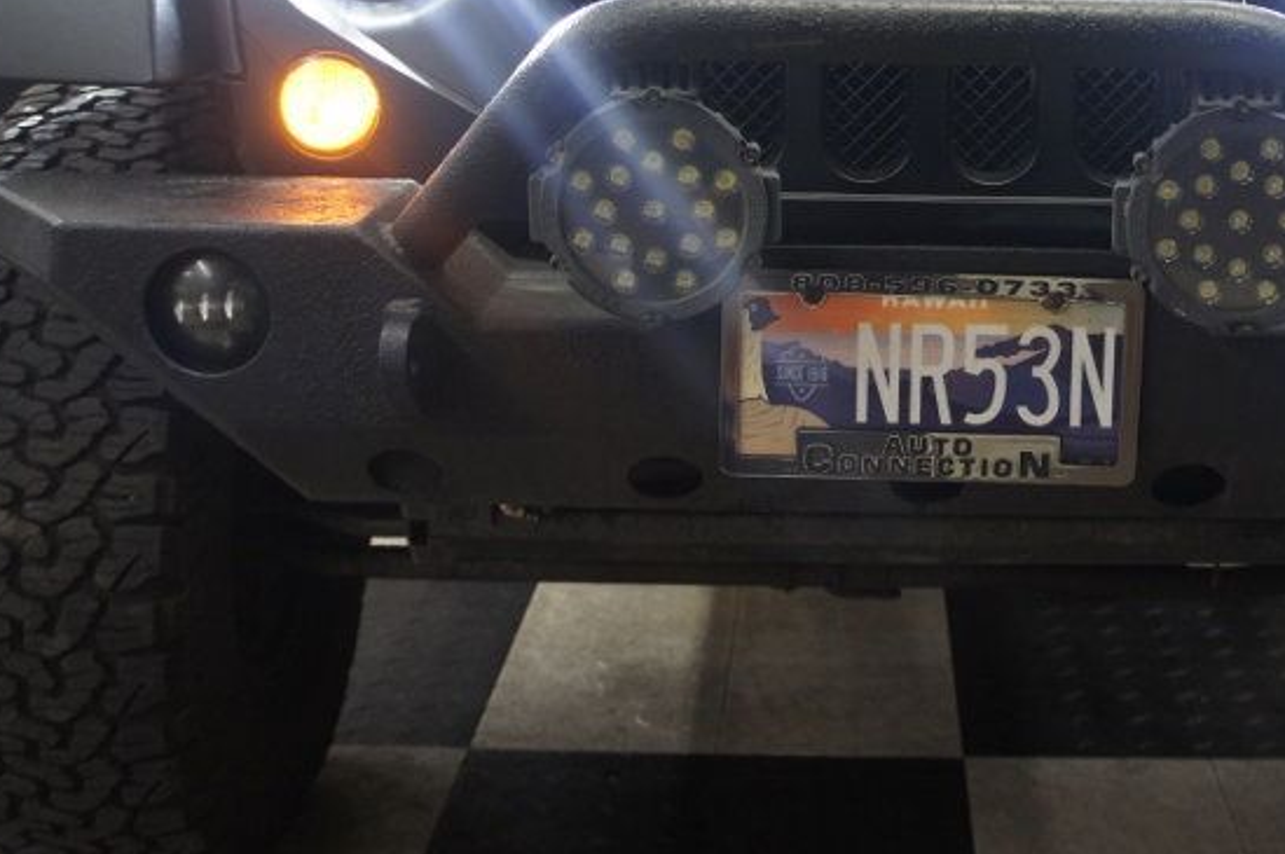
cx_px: 901
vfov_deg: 23.7
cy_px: 135
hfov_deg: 35.2
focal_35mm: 56
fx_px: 1997
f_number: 4
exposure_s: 1/30
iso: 400
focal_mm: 20
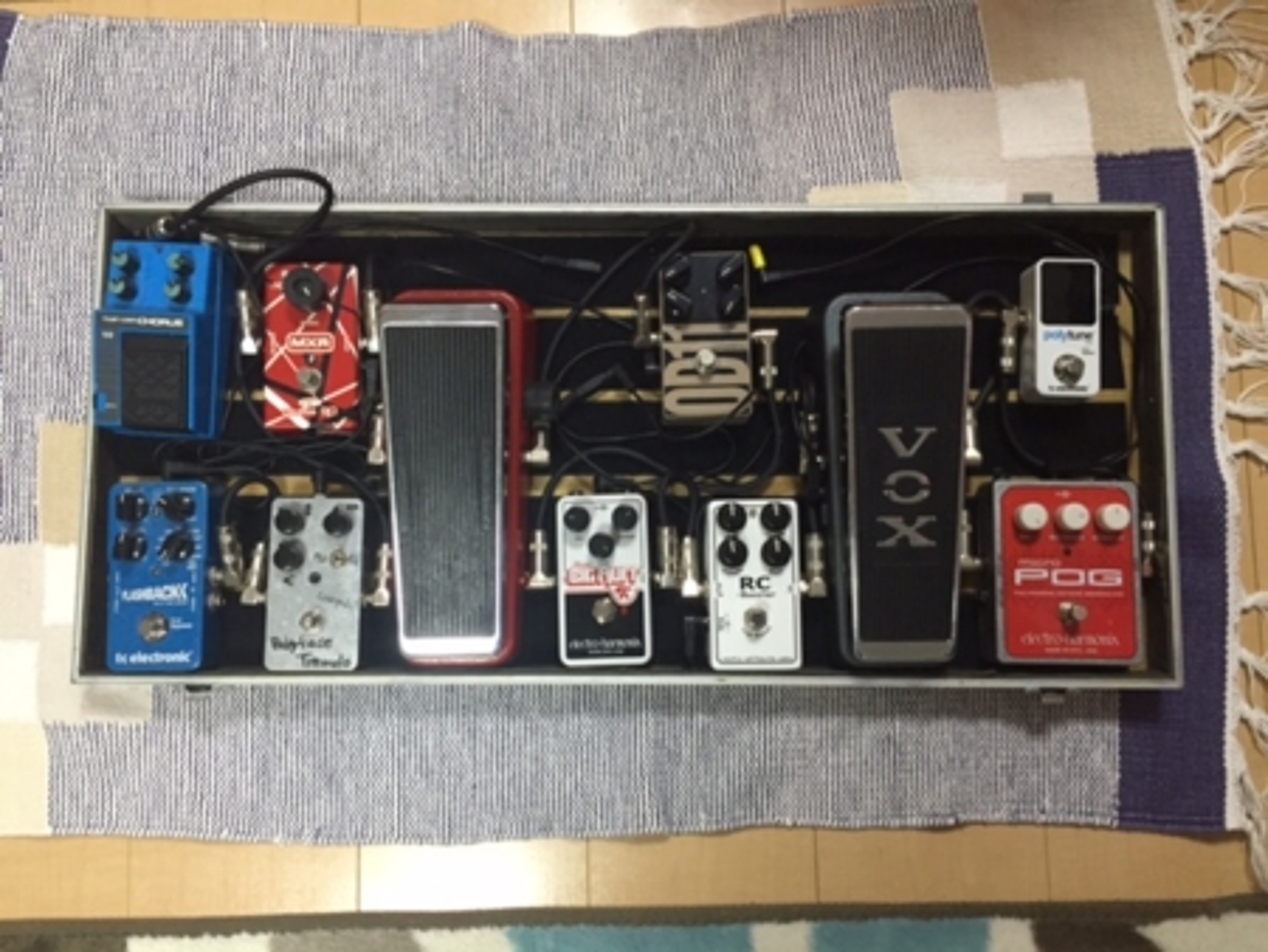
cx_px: 634
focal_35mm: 29
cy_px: 476
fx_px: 1063
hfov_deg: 61.6
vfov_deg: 48.3
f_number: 2.2
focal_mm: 4.15
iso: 200
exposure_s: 1/30
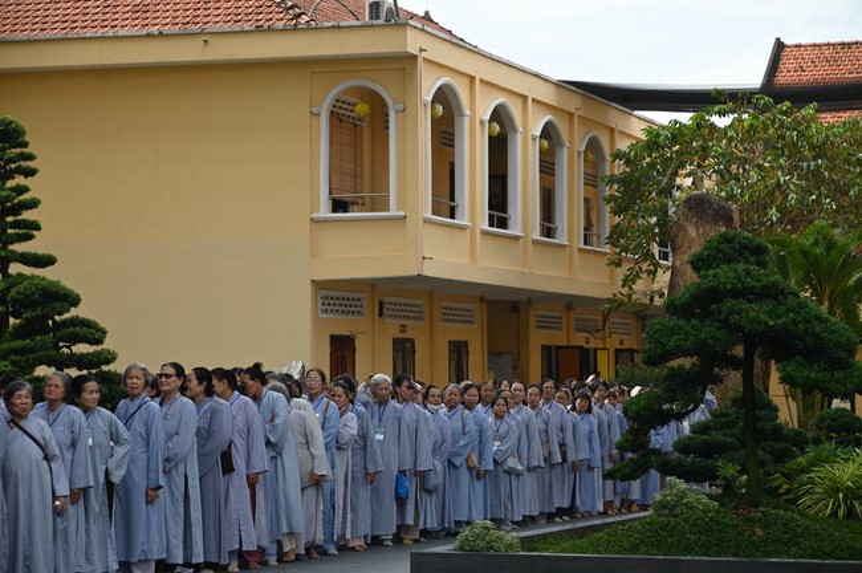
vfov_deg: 13.0
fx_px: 2512
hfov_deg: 19.5
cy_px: 286
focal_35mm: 105
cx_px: 431
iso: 125
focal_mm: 105
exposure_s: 1/250
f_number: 5.6
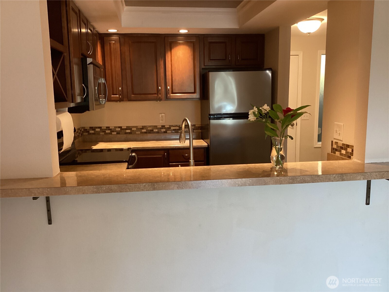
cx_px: 194
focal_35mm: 31
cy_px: 146
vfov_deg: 45.4
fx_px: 348
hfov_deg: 58.4
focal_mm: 3.3
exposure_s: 1/60
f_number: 2.4
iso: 320
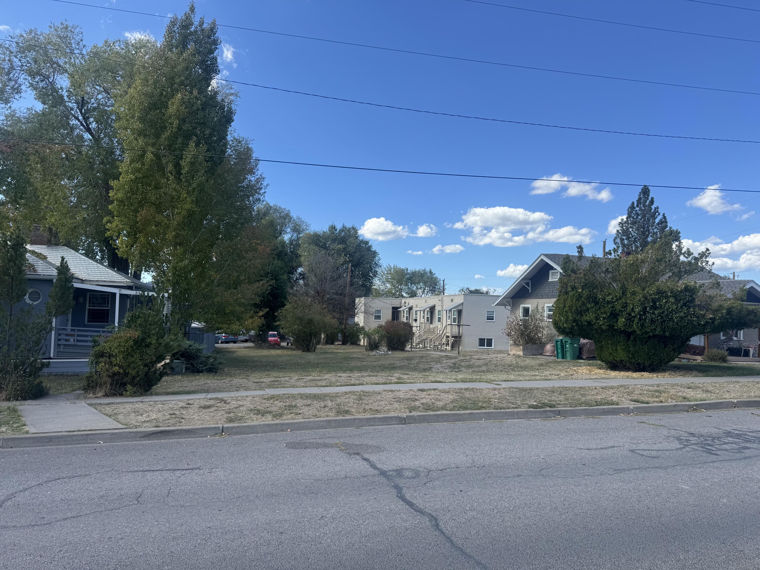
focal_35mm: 24
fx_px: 527
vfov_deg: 56.8
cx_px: 380
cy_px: 285
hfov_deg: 71.6
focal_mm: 6.76
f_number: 1.78
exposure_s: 1/2415
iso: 80
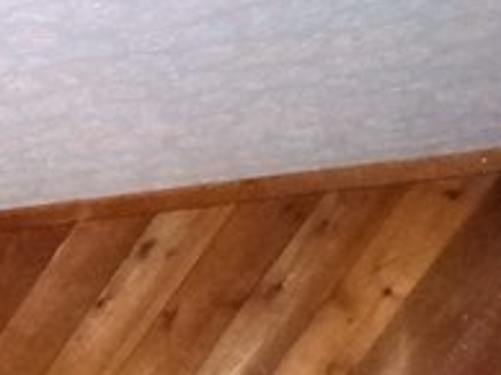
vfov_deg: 10.0
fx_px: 1836
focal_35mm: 127
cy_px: 939
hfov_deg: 13.6
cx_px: -462
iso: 500
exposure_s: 1/60
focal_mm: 4.3
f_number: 3.3
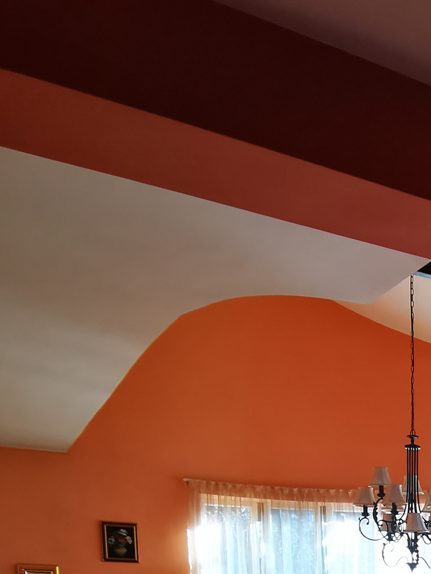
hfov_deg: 25.5
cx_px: 546
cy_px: 735
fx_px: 830
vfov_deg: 30.6
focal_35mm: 50
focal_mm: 2.35
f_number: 2.2
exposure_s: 1/60
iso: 80
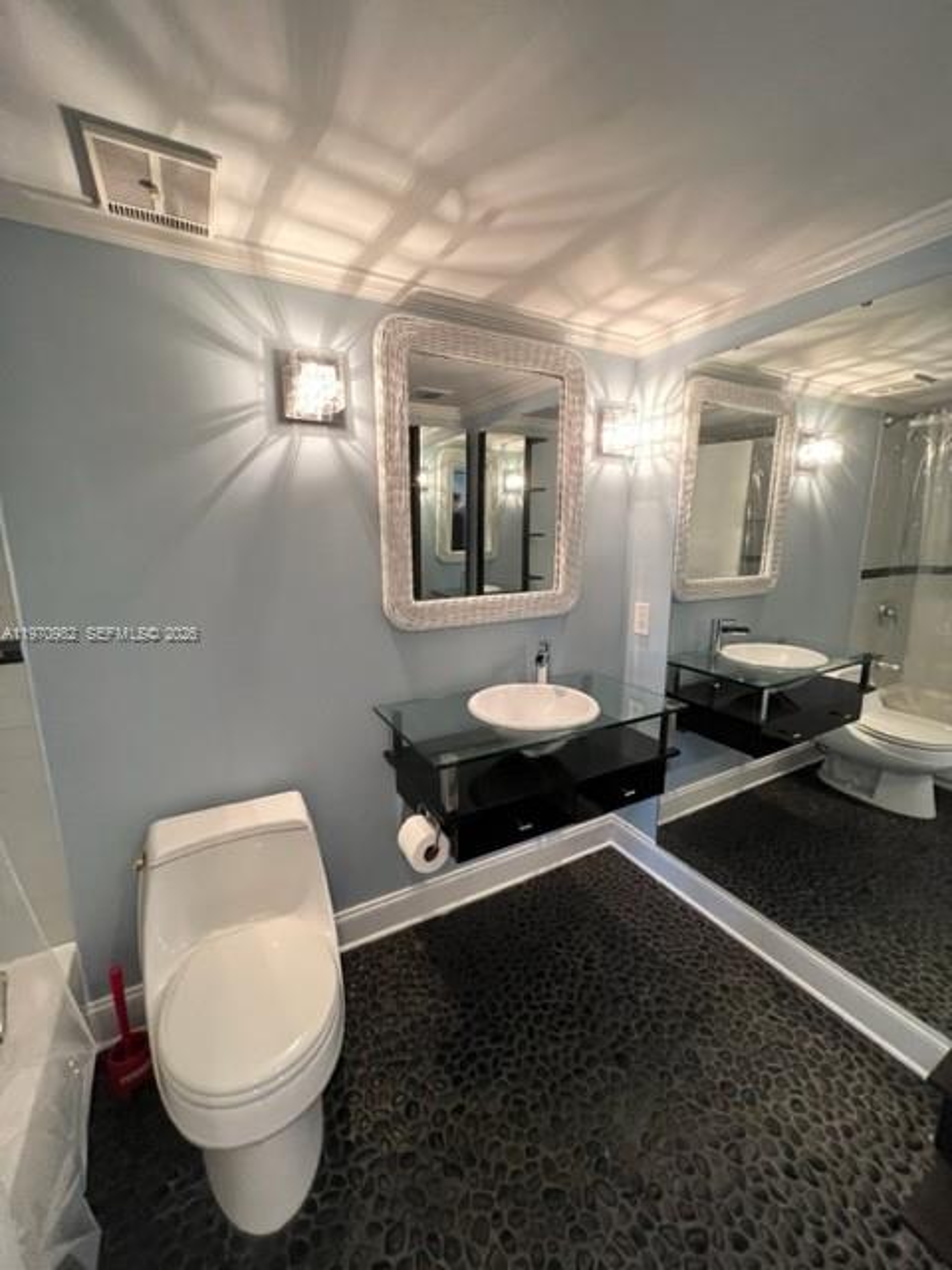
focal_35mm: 13
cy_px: 635
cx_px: 476
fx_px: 477
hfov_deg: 89.9
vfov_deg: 106.2
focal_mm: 1.57
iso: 500
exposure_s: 1/60
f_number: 1.8
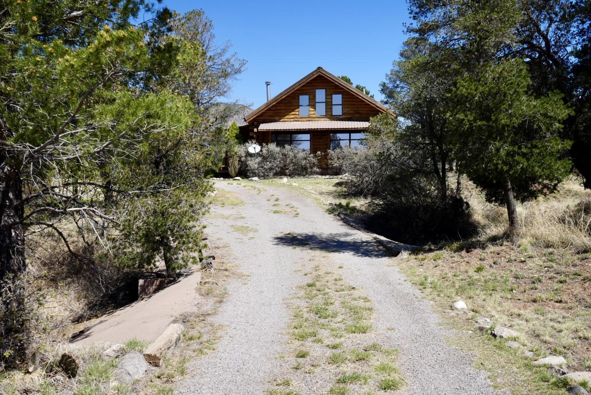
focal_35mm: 35
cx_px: 296
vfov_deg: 37.9
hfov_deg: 54.4
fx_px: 575
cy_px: 198
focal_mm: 35
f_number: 10
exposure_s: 1/160
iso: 100
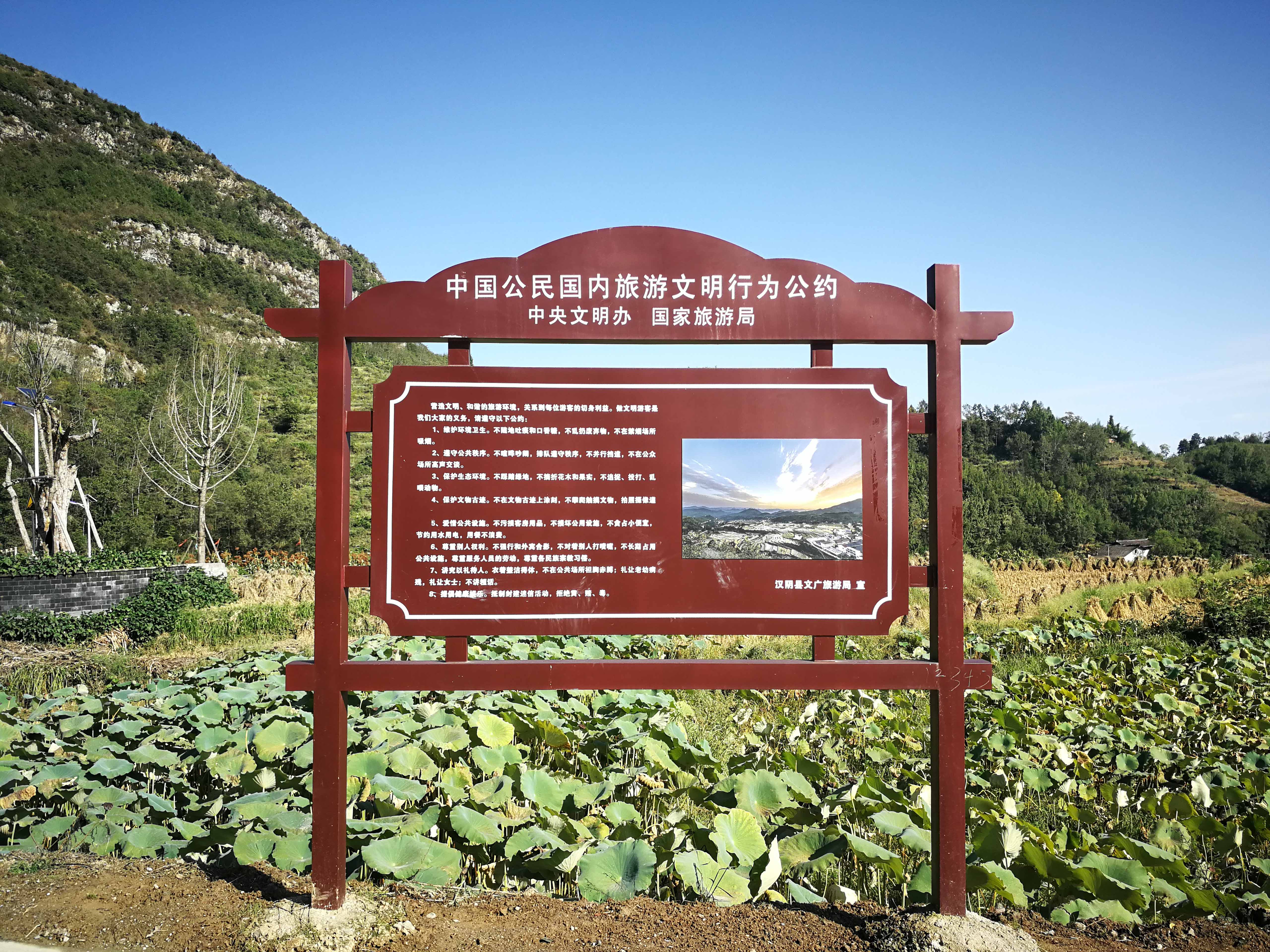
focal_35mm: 27
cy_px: 476
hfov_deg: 65.3
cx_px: 635
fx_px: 991
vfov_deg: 51.4
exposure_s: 1/488
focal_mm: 3.95
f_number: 2.2
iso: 50
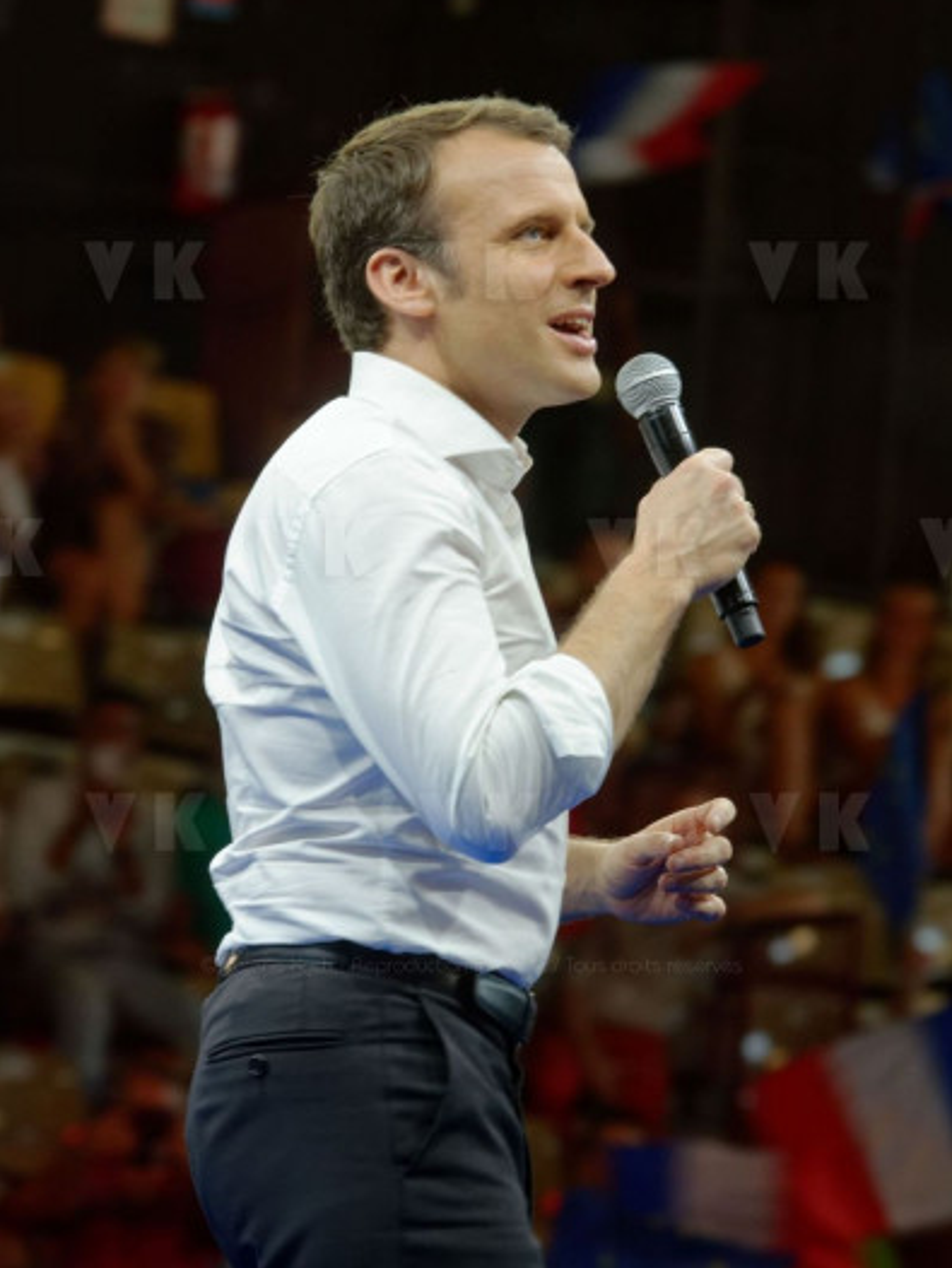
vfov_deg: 7.1
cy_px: 603
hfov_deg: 5.3
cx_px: 476
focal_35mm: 279
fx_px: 10222
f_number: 5.6
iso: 800
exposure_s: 1/50
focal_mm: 170
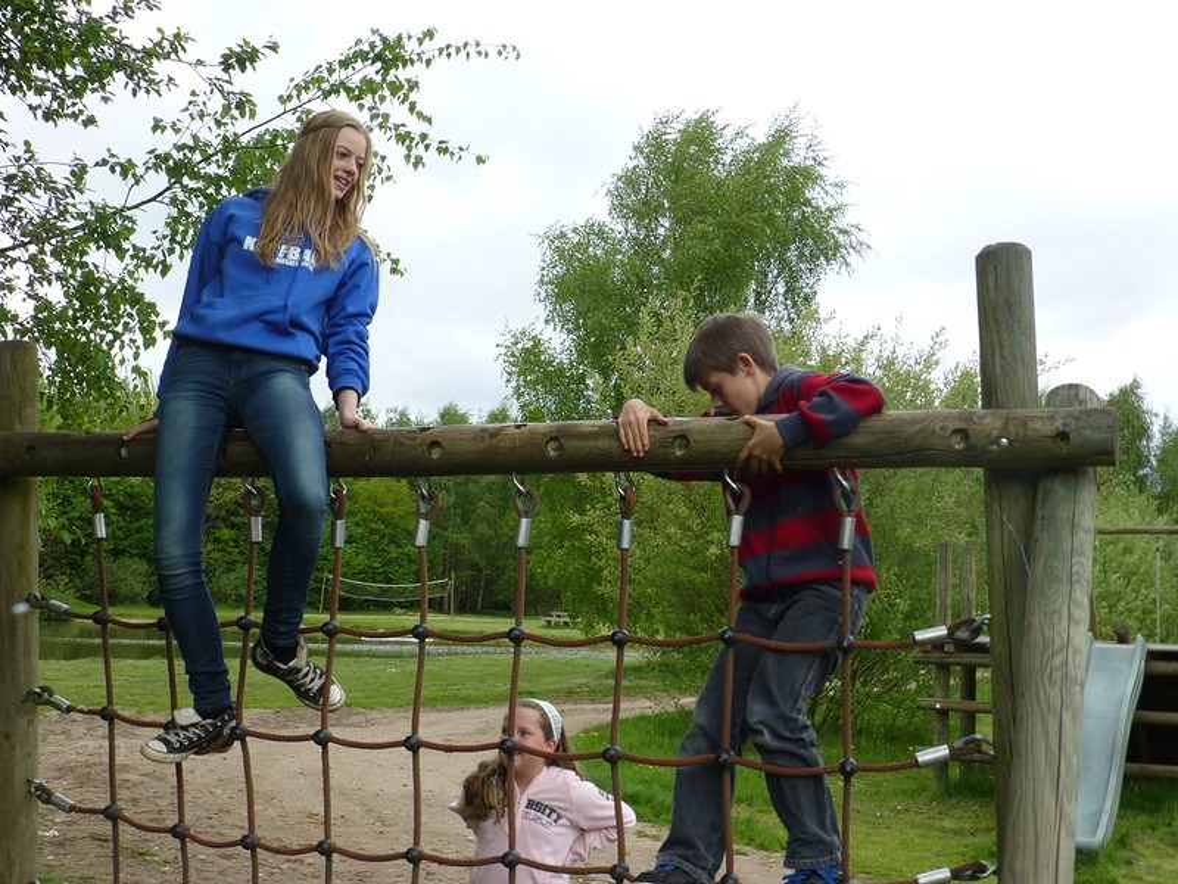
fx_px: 1599
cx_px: 589
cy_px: 442
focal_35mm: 47
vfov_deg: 30.9
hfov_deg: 40.4
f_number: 4.2
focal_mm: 8.5
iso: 100
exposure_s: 1/320
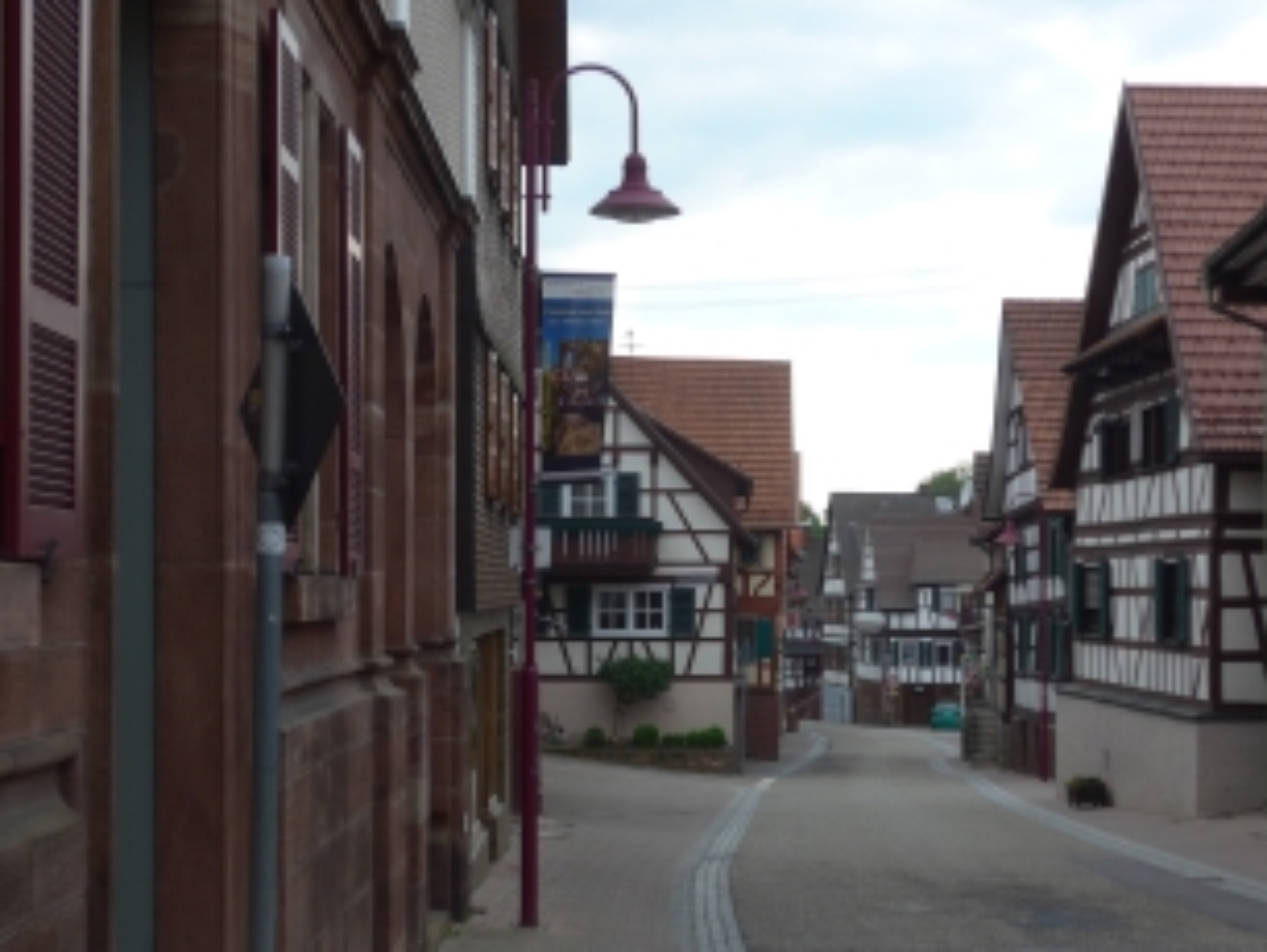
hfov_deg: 28.1
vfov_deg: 21.3
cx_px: 650
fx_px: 2527
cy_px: 571
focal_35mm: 69
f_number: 3.4
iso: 80
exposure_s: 1/500
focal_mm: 11.3
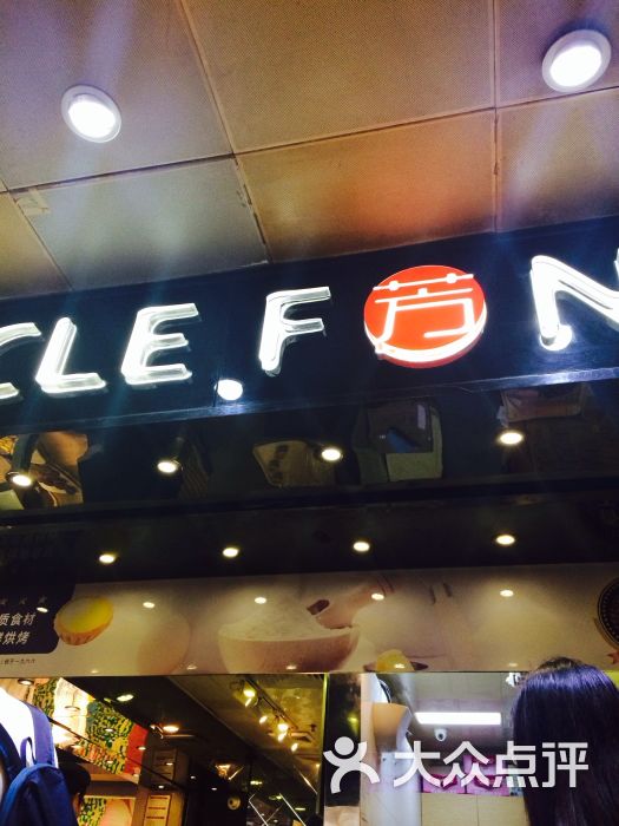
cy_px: 413
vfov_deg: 60.0
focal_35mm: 30
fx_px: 715
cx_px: 310
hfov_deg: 46.8
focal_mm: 4.12
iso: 100
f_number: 2.2
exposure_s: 1/33
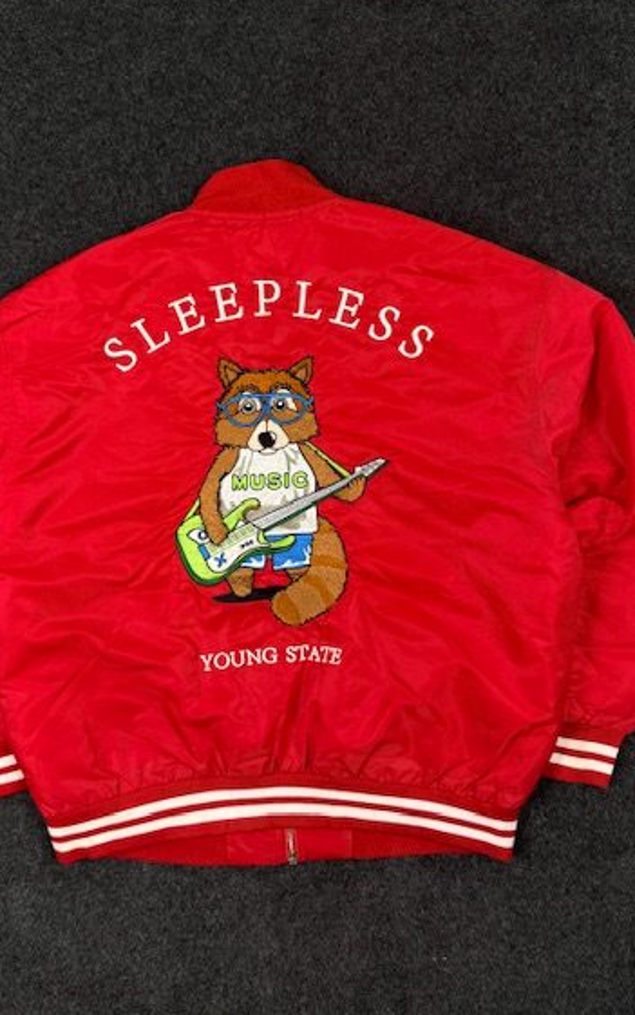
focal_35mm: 29
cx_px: 288
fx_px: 802
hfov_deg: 43.1
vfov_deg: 64.5
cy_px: 467
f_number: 1.78
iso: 100
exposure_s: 1/100
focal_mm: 6.76
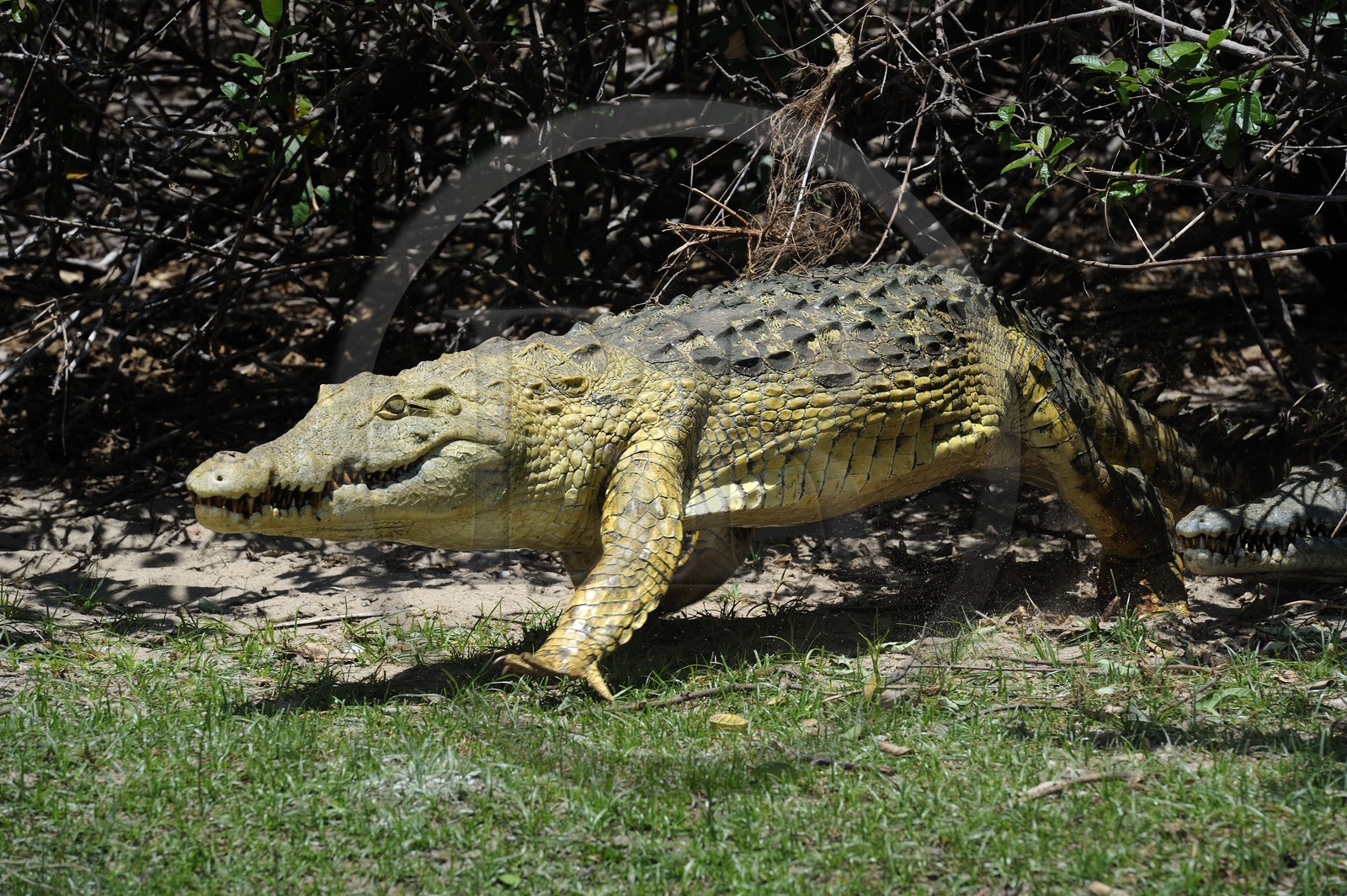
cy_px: 448
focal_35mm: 200
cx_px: 674
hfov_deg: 10.3
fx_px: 7477
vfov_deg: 6.9
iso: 400
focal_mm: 200
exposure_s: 1/640
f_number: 10
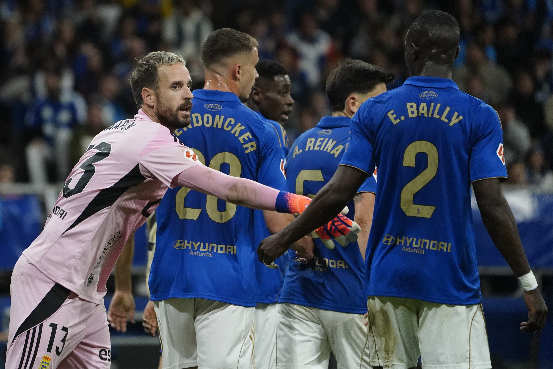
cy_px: 184
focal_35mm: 400
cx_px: 276
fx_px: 6144
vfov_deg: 3.4
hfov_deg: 5.2
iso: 6400
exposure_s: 1/1600
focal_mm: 400
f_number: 5.6
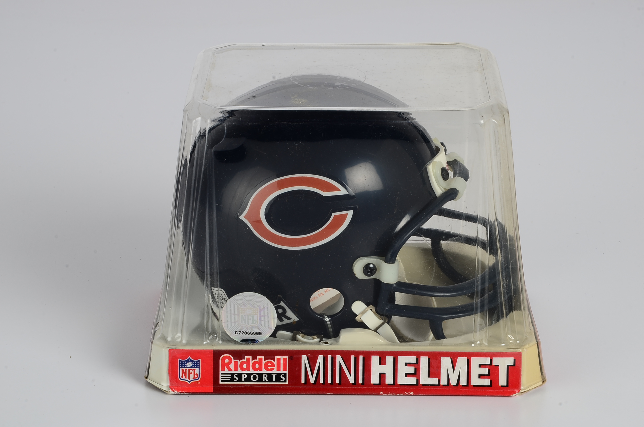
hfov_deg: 18.2
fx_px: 2008
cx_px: 322
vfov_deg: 12.1
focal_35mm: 112
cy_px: 214
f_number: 18
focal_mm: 75
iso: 100
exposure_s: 1/160
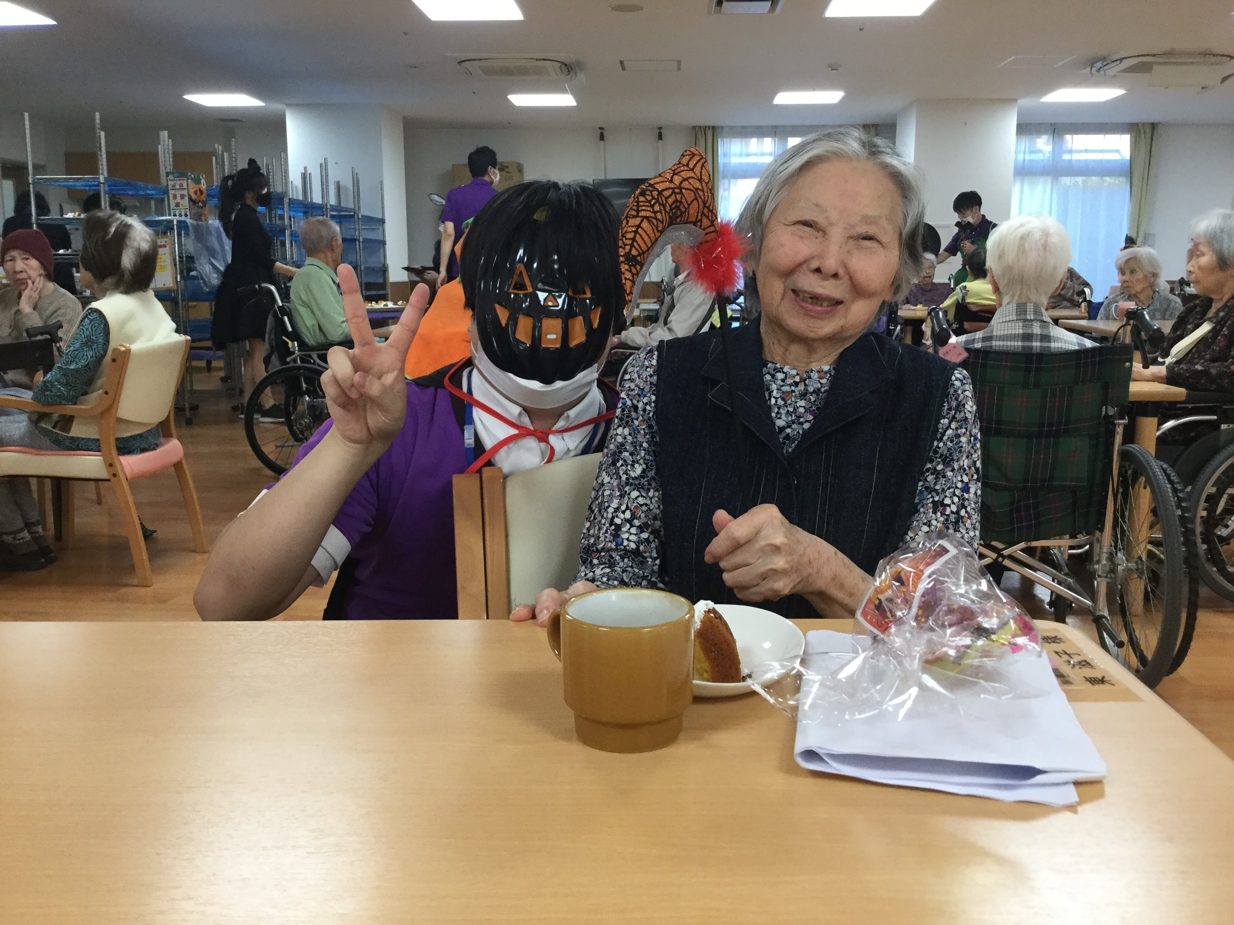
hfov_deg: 58.4
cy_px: 462
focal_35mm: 31
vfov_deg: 45.4
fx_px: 1105
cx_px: 617
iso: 40
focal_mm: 3.3
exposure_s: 1/30
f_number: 2.4
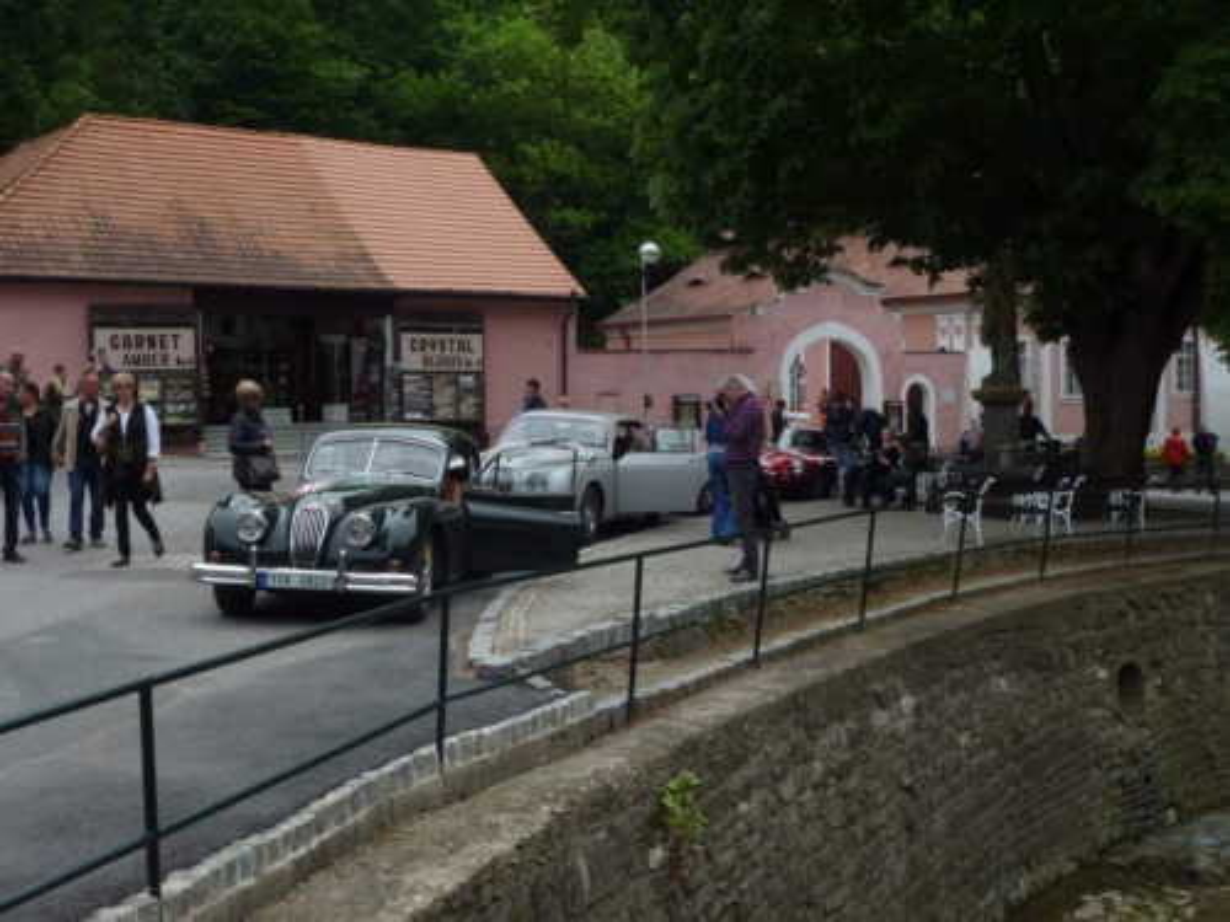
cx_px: 615
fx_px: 1457
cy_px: 461
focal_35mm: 41
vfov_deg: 35.1
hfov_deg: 45.8
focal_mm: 7.4
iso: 100
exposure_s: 1/640
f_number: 3.9
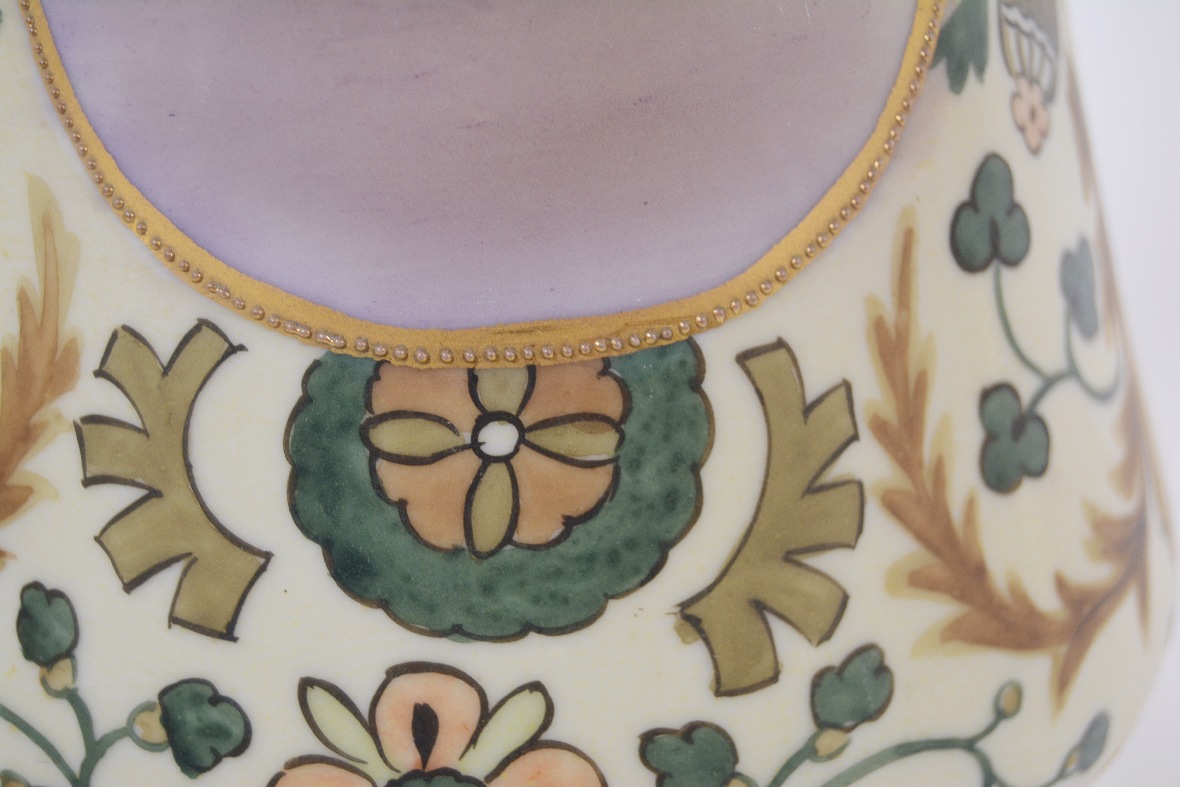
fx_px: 2360
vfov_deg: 18.9
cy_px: 394
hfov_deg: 28.1
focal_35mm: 72
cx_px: 590
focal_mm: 48
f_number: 5.3
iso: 400
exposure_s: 1/125
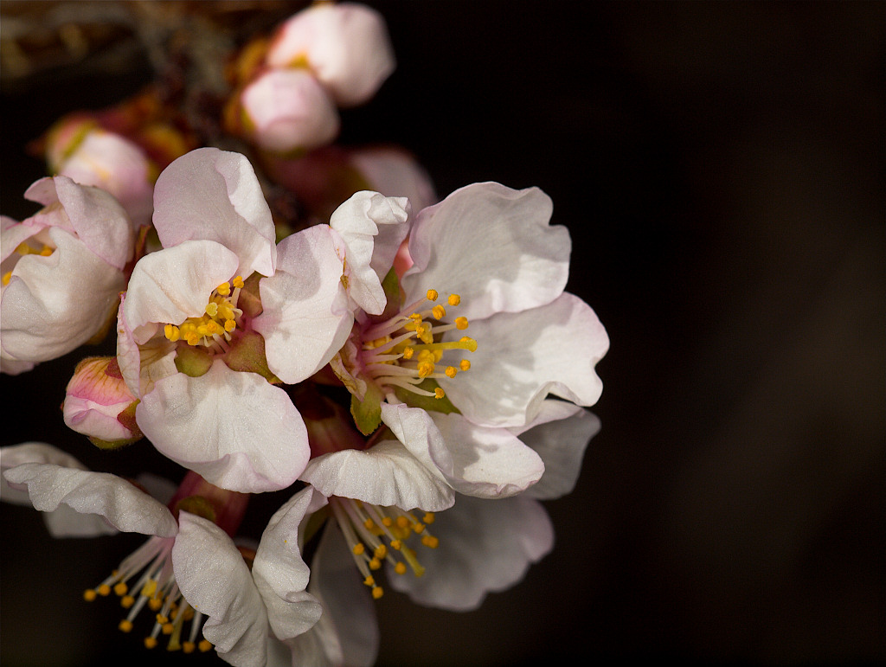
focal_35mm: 300
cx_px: 443
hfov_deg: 6.6
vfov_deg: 5.0
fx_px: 7689
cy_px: 334
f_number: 11
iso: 200
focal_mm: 150
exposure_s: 1/250
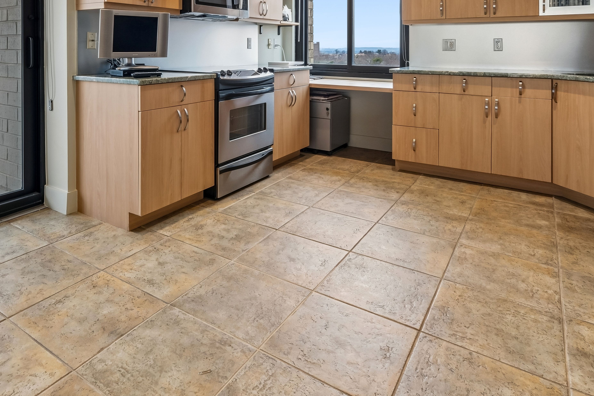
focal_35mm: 25
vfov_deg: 47.1
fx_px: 412
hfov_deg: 70.8
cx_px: 240
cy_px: 53
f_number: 8
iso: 160
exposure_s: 1/13
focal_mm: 8
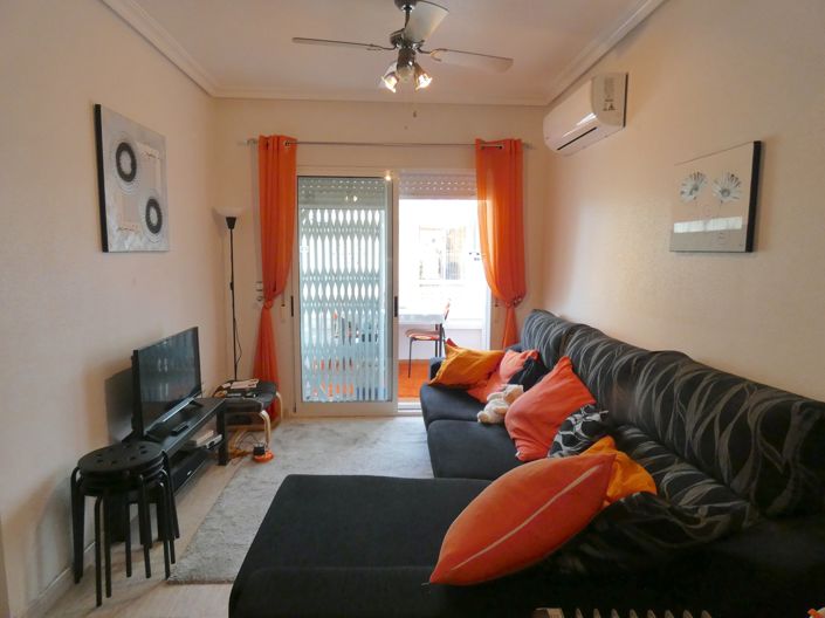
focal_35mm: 20
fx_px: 476
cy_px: 309
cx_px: 412
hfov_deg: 81.8
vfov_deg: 65.9
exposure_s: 1/60
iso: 320
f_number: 2.8
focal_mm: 3.6
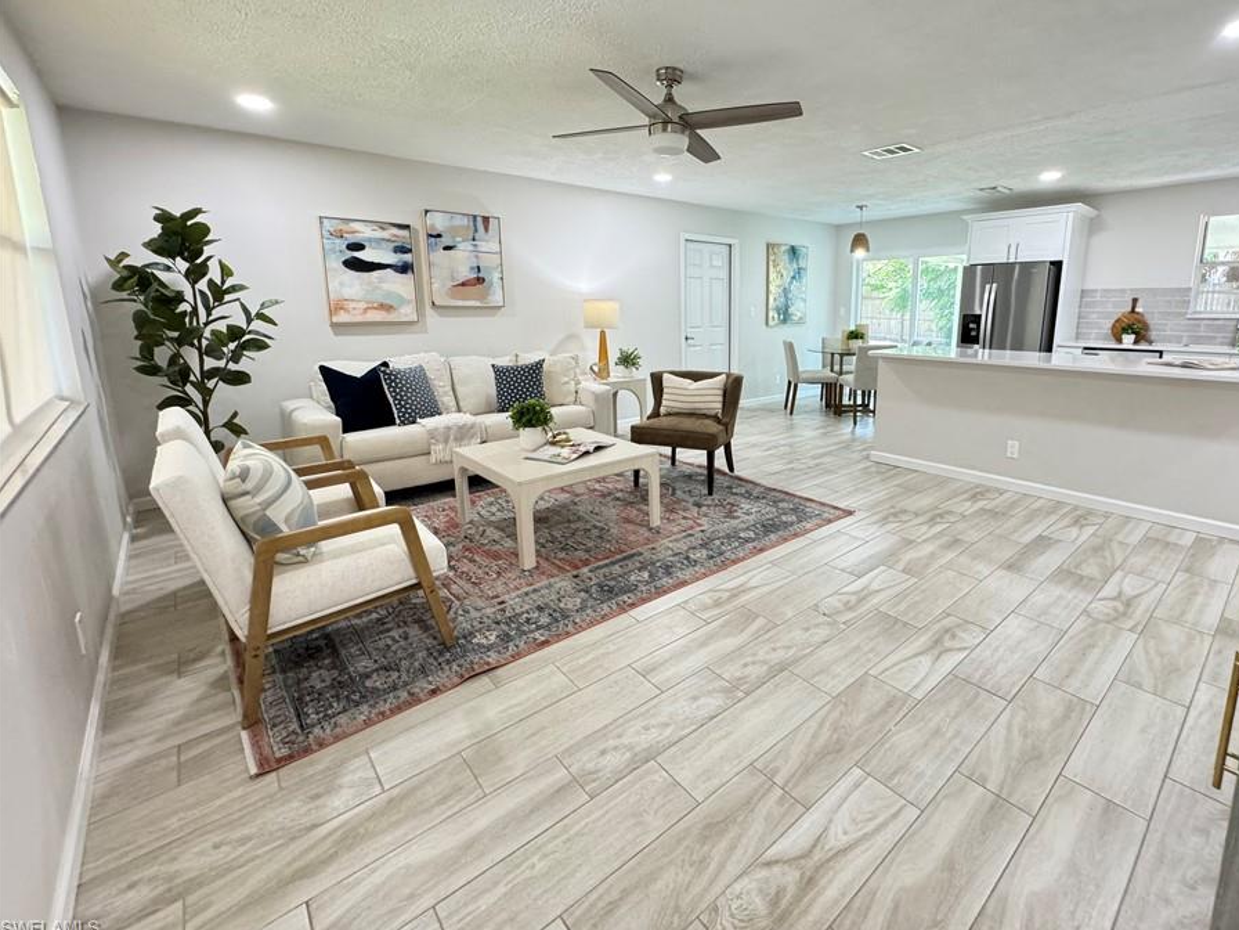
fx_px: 573
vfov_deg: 77.8
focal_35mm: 16
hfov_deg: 93.9
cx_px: 705
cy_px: 410
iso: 400
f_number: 2.2
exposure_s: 1/60
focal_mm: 2.22
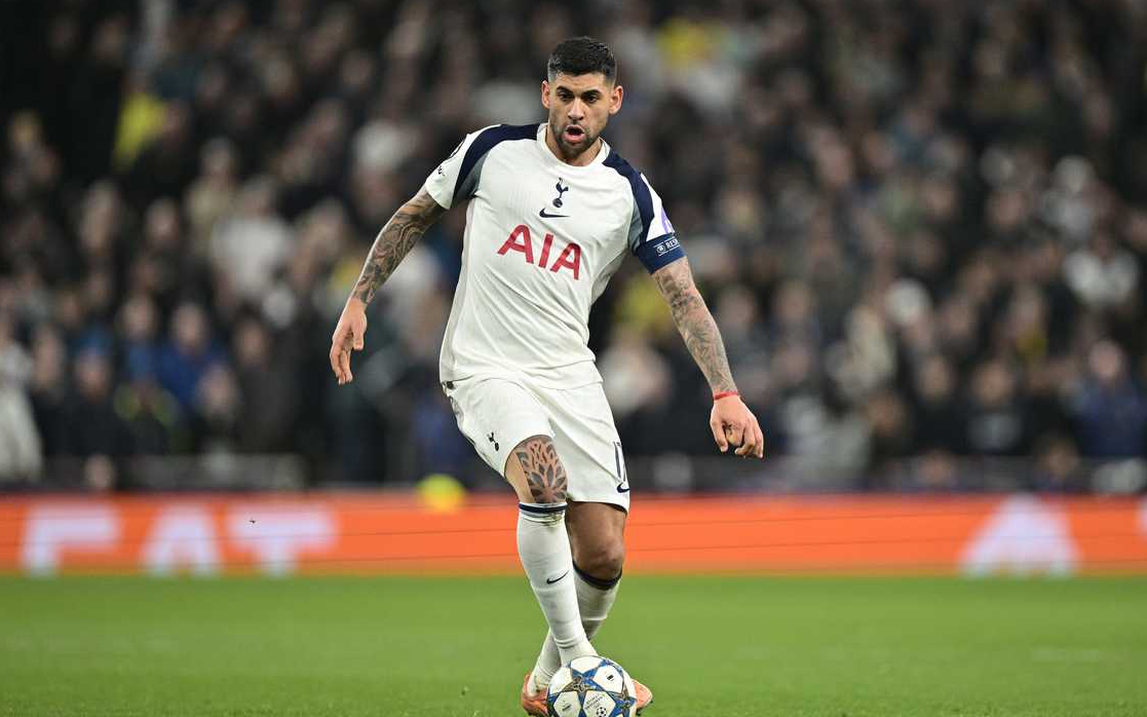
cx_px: 573
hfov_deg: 5.1
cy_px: 378
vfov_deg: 3.2
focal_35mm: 409
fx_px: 12784
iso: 2000
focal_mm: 400
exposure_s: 1/2000
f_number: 2.8
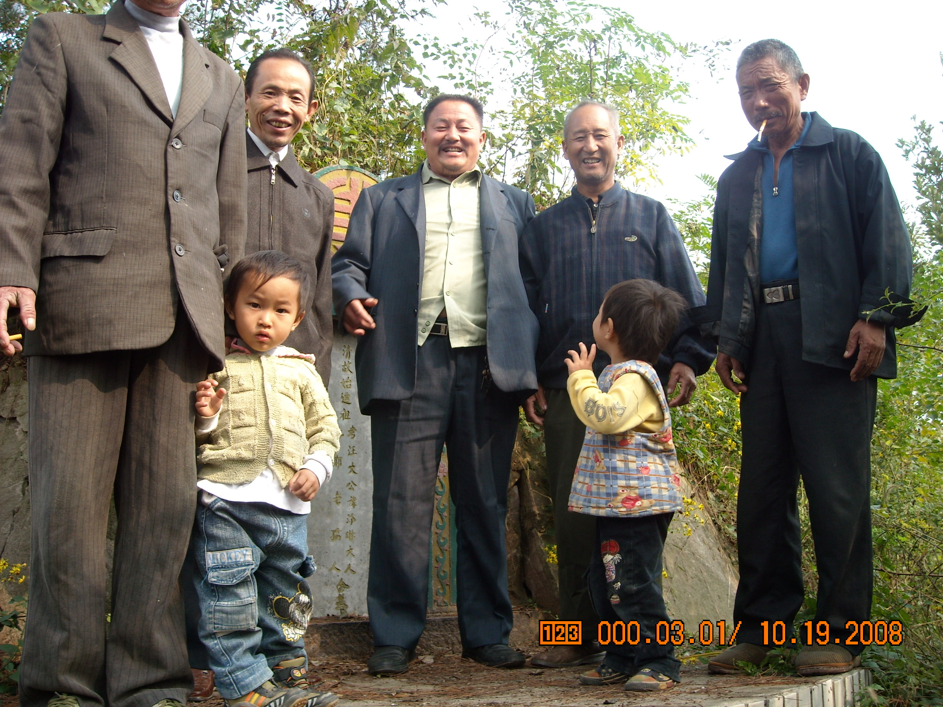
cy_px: 354
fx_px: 953
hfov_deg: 52.6
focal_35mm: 35
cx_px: 472
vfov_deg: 40.7
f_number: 2.8
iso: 64
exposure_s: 1/141
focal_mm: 5.7
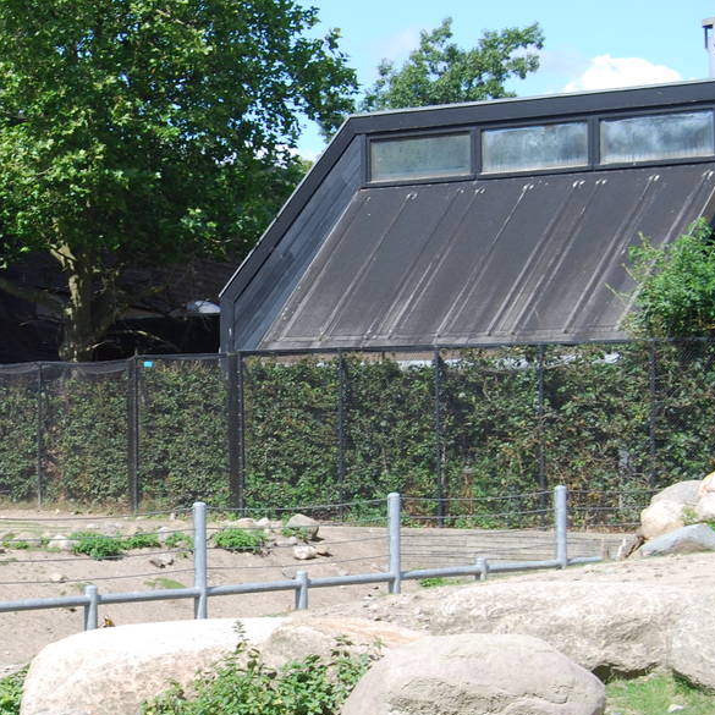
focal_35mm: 122
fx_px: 2855
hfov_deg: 14.1
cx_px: -1
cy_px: 370
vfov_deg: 14.3
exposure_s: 1/200
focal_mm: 35
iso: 100
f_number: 7.1
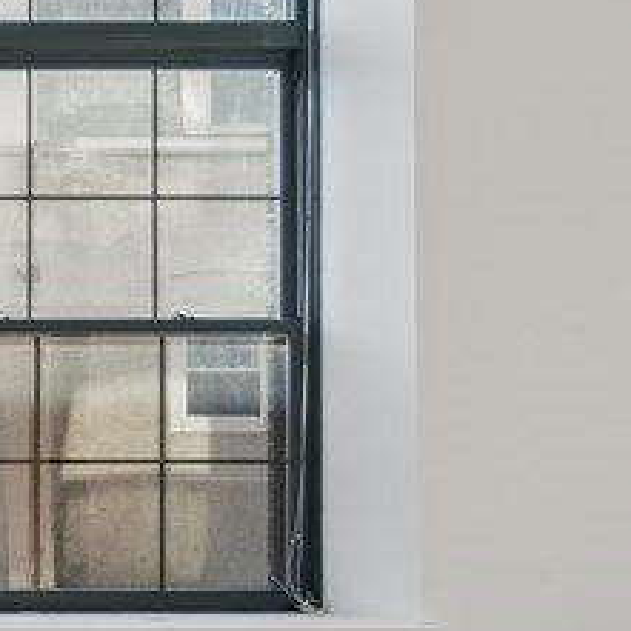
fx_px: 1299
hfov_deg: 18.0
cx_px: -648
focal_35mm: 63
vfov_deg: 26.9
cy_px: 475
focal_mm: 16
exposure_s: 1/25
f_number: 11
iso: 320
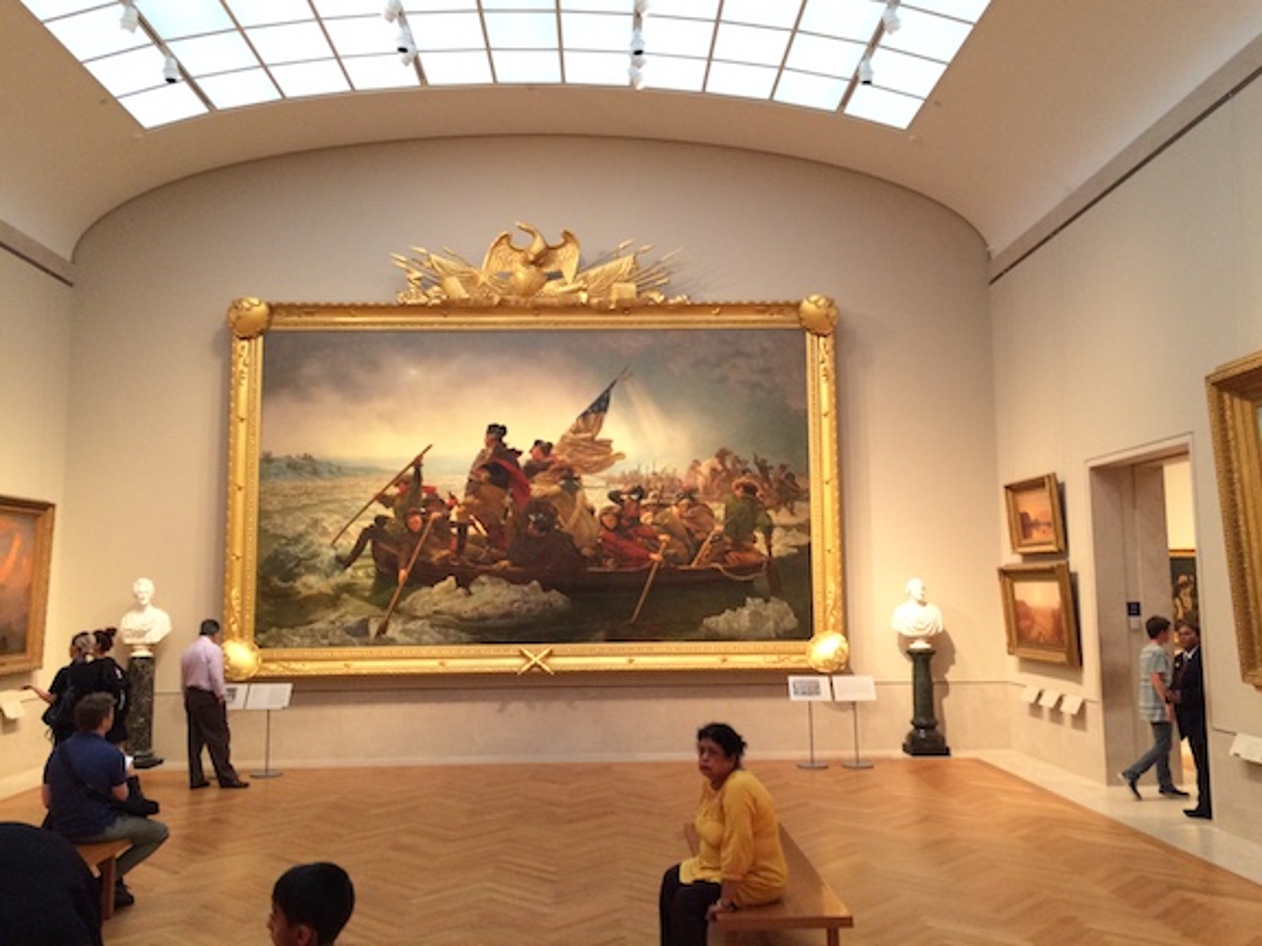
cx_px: 631
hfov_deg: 61.7
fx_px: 1057
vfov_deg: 48.2
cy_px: 473
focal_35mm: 29
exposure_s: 1/30
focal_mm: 4.15
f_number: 2.2
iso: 160
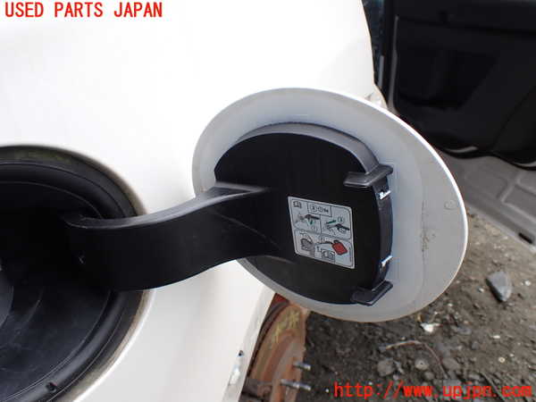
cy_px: 201
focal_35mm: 30
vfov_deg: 46.8
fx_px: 465
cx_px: 268
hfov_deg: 60.0
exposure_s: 1/125
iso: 100
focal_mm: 5.4
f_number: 3.2
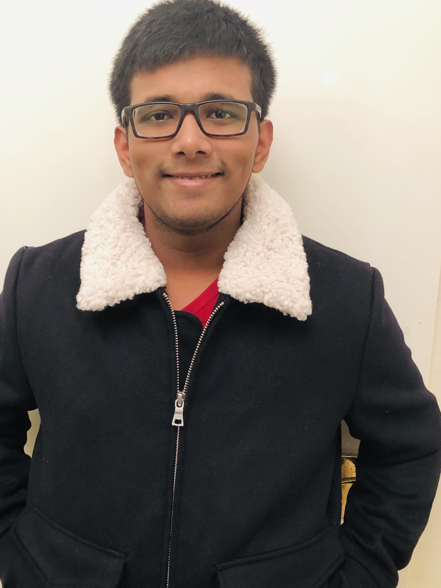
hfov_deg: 40.6
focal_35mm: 35
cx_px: 189
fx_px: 595
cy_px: 321
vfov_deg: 52.6
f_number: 1.8
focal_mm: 3.99
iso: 80
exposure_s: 1/17
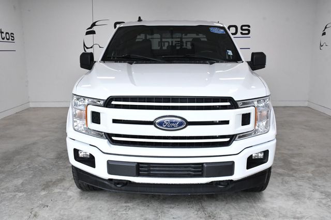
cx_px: 166
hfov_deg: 53.2
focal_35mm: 36
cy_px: 110
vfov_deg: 36.8
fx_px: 331
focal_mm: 24
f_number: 10
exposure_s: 1/400
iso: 2500
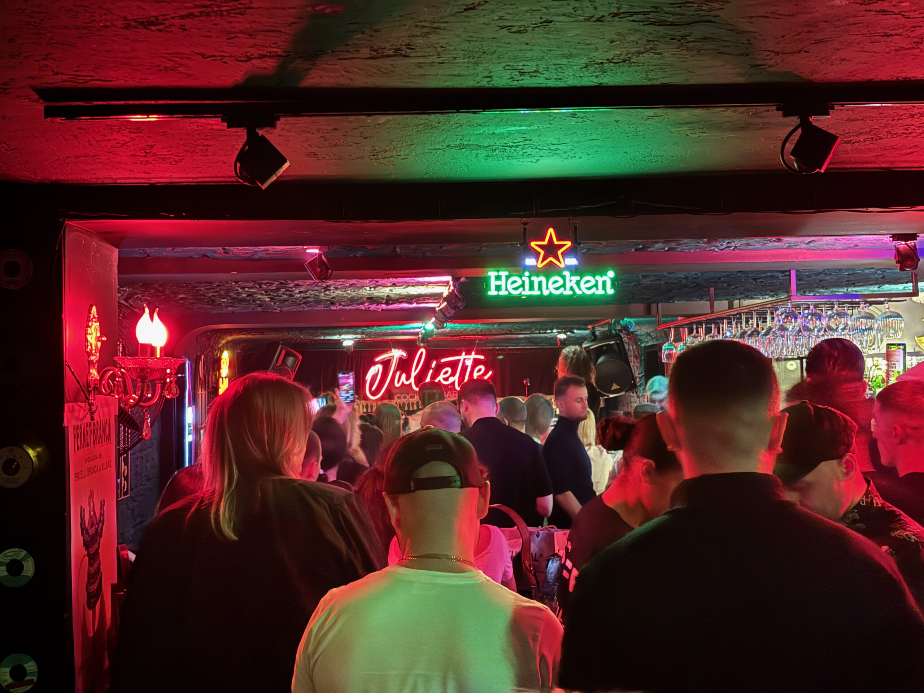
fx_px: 1388
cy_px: 346
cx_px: 462
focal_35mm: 52
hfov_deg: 36.8
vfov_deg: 28.0
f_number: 1.6
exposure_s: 1/15
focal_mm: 5.96
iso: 640
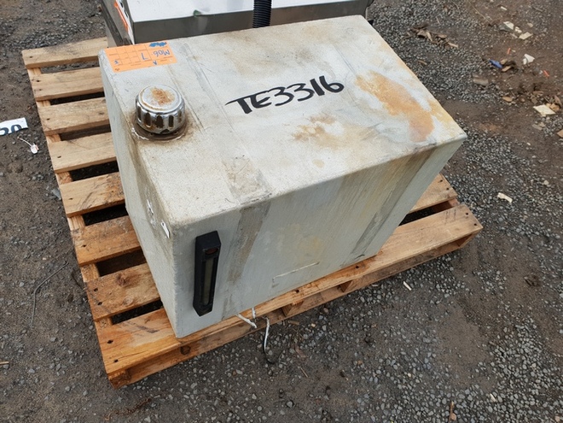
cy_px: 212
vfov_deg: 53.1
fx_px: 423
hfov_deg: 67.3
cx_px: 282
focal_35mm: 26
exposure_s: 1/358
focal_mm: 4.3
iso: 50
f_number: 2.4
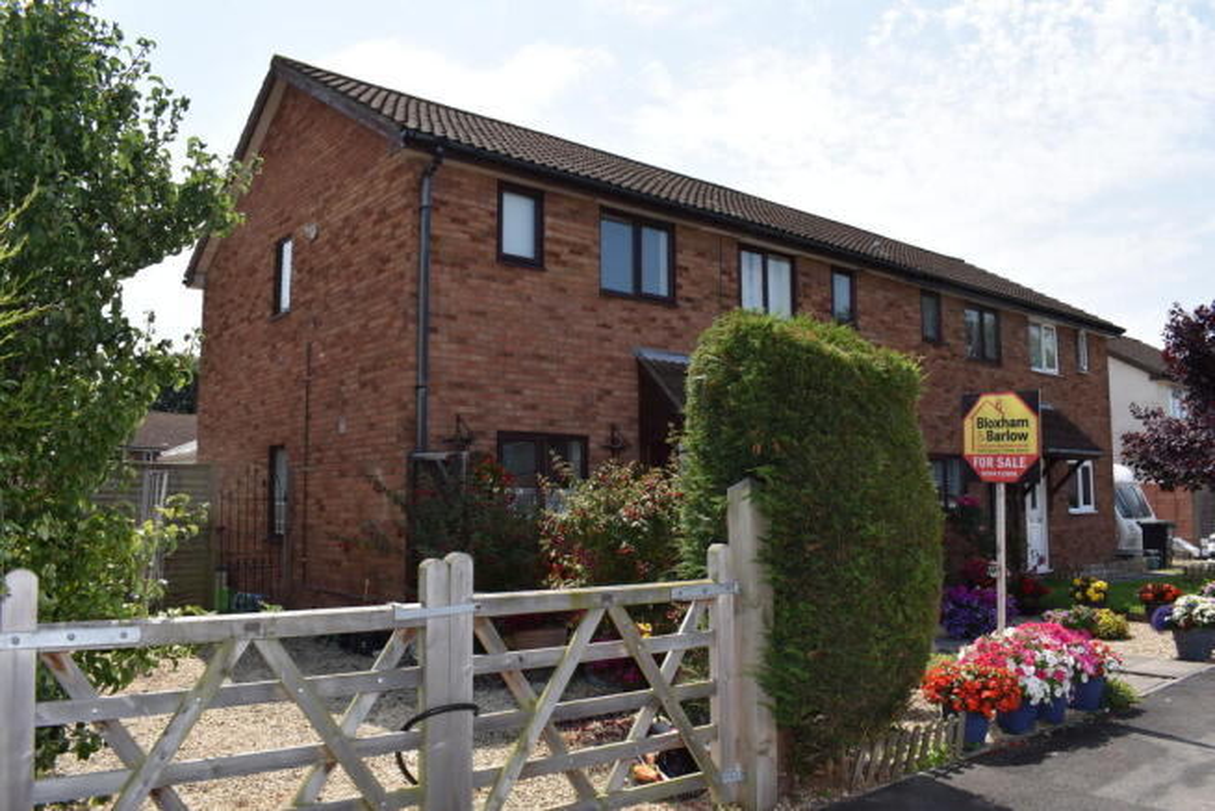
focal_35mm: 27
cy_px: 406
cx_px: 608
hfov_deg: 67.4
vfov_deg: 48.0
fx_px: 911
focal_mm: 18
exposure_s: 1/200
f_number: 9
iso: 100
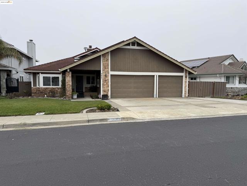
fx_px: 171
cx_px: 124
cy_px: 93
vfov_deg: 56.8
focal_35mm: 24
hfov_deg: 71.6
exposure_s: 1/1018
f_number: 1.78
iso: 80
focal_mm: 6.76
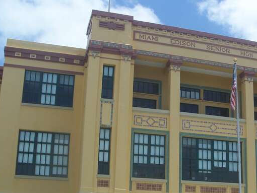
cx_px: 189
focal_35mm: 58
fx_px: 431
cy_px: 143
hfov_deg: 32.7
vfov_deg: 25.0
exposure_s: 1/640
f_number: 4
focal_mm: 7.8
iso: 64
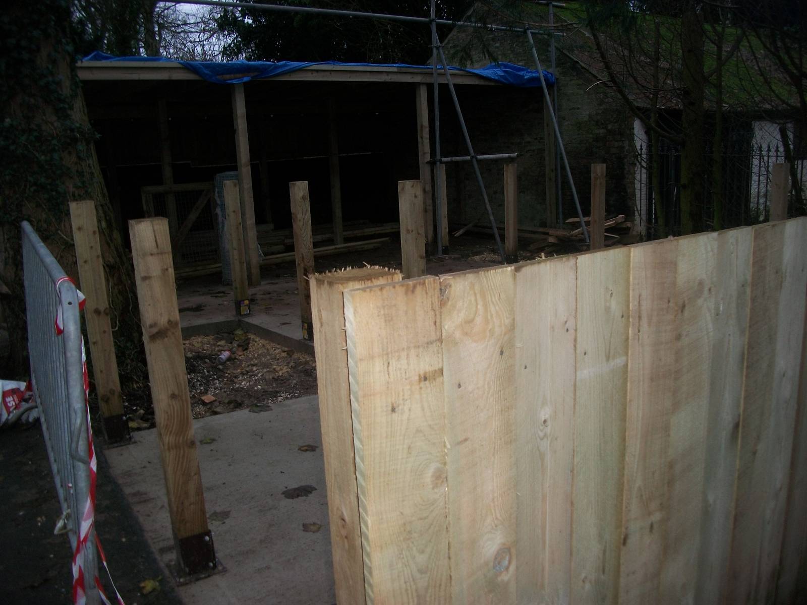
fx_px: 746
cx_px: 404
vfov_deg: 44.2
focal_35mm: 32
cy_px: 302
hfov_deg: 56.8
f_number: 2.9
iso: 80
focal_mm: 5.7
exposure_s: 1/30
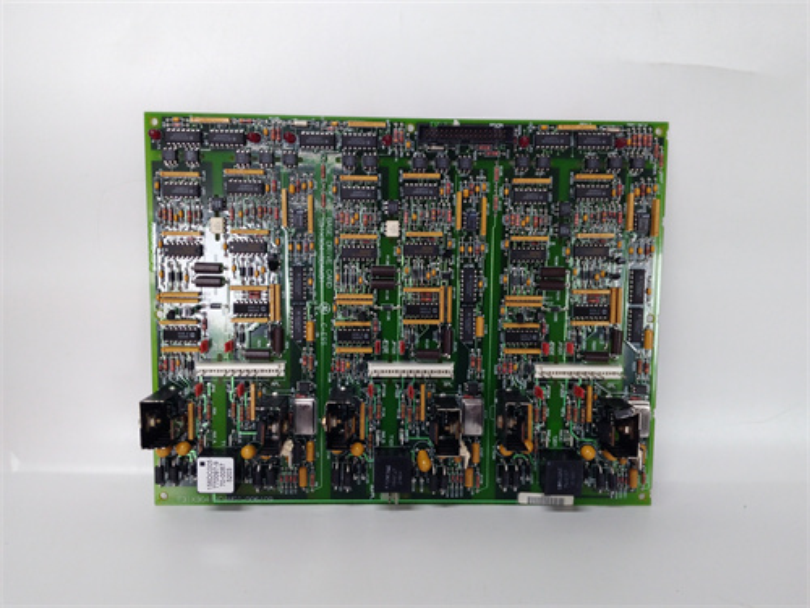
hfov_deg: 65.3
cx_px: 405
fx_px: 632
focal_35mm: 27
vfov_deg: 51.4
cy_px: 304
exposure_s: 1/33
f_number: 2
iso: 152
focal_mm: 3.79
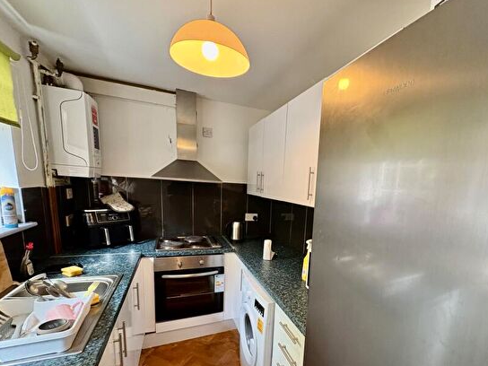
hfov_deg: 87.0
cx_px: 283
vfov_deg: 70.4
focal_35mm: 18
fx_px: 254
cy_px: 230
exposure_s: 1/60
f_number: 2.2
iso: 250
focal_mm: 2.22
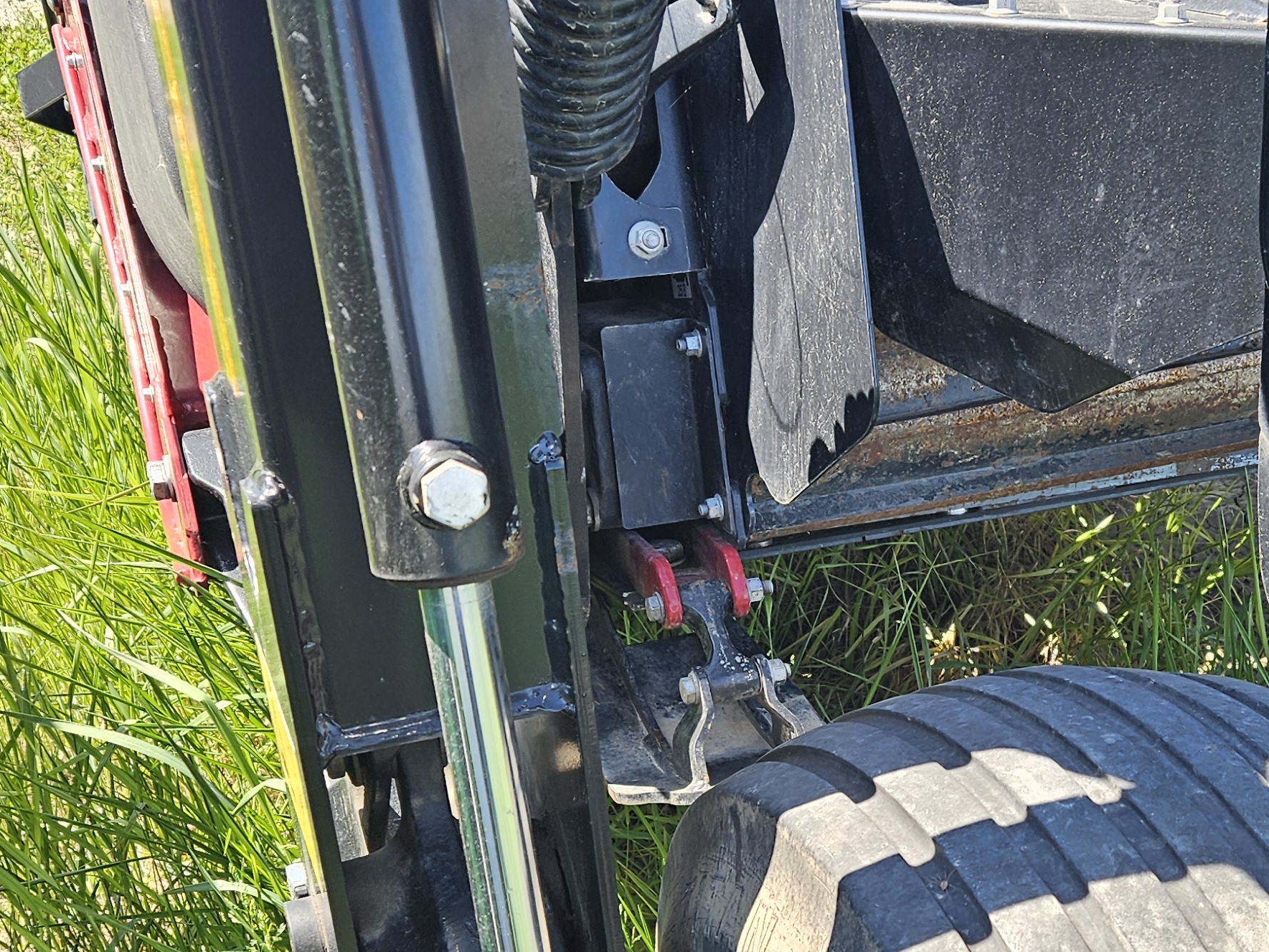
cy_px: 672
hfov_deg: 35.4
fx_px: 1906
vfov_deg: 27.8
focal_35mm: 52
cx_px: 1042
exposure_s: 1/273
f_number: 1.8
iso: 25
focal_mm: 5.4
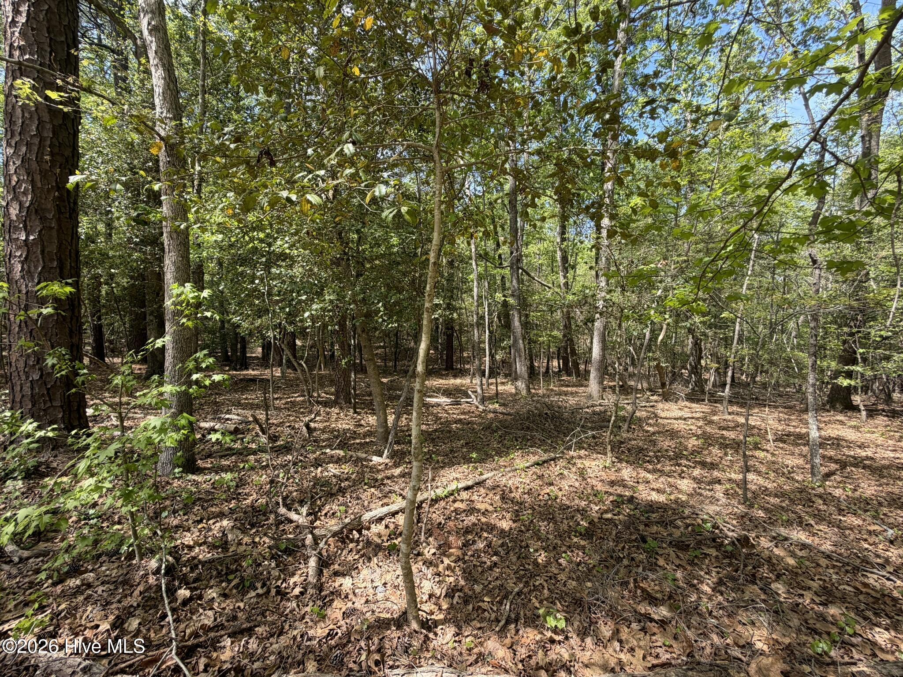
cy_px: 338
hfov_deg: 102.1
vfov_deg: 85.7
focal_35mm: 14
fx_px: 365
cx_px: 452
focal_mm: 2.22
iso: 40
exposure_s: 1/234
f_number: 2.2
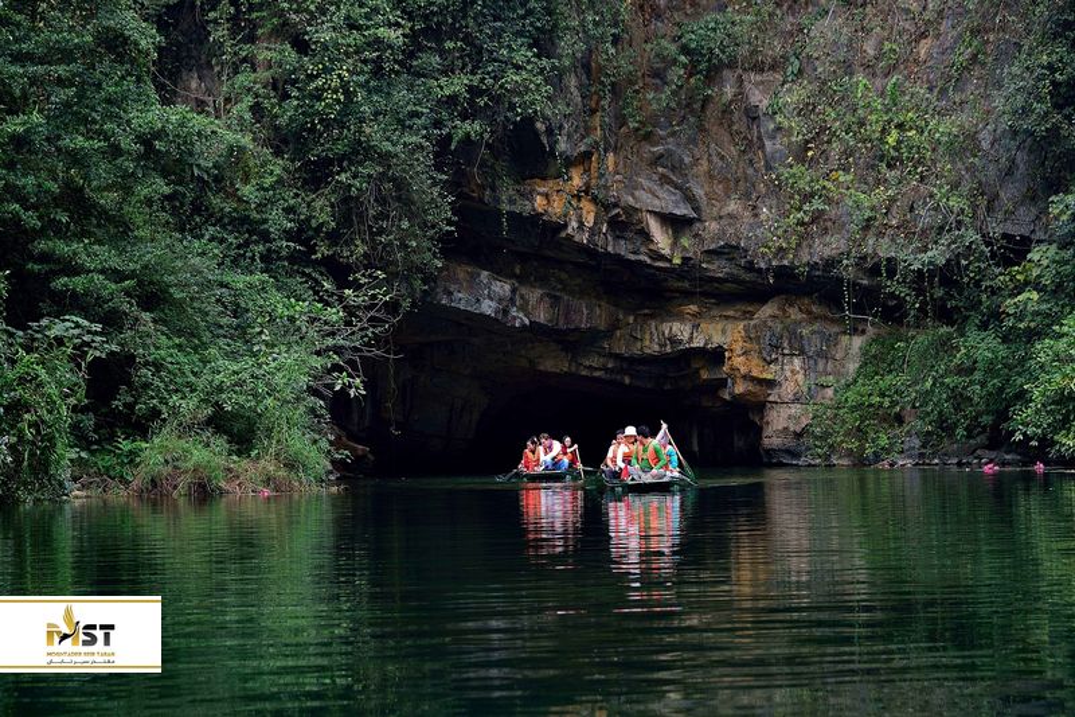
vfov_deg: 17.5
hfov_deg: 26.0
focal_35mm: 78
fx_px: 2329
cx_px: 538
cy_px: 358
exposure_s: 1/125
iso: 140
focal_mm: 78
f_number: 5.6
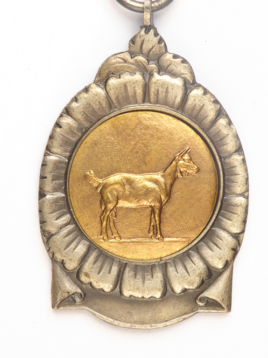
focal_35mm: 119
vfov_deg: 16.5
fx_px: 1228
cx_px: 124
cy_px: 116
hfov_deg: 12.5
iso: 100
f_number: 8
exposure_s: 1/13
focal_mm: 14.1
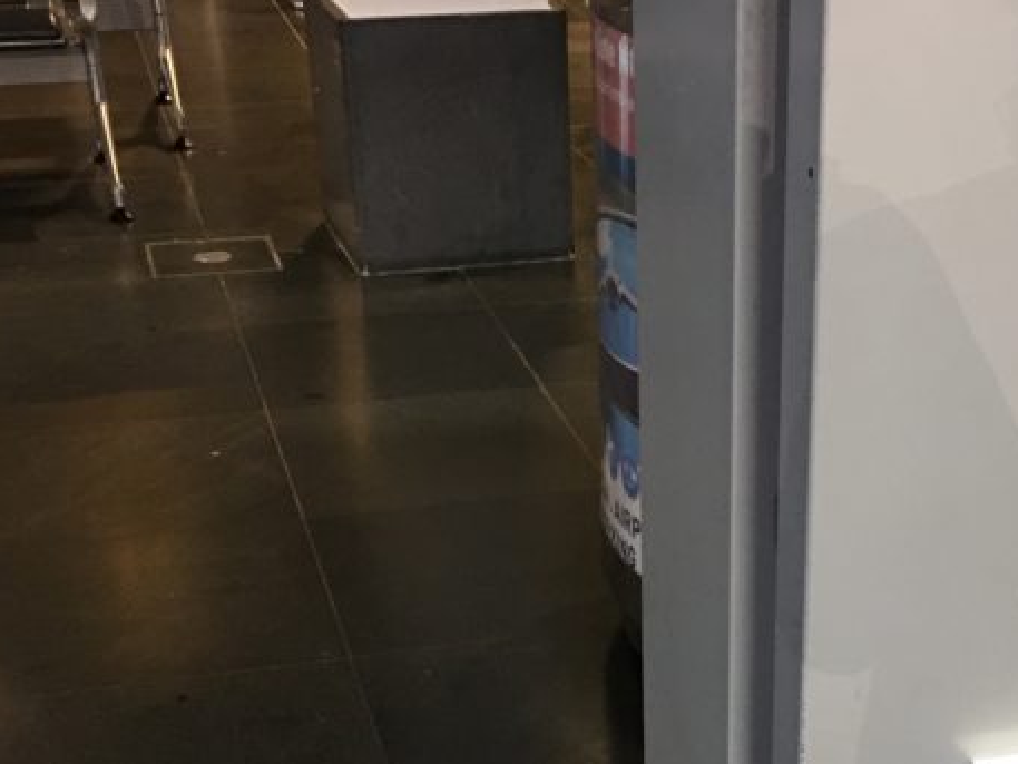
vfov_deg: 21.4
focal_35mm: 65
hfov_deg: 29.5
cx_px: 726
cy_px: 851
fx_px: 1912
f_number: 2.2
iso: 80
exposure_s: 1/10
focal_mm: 4.15
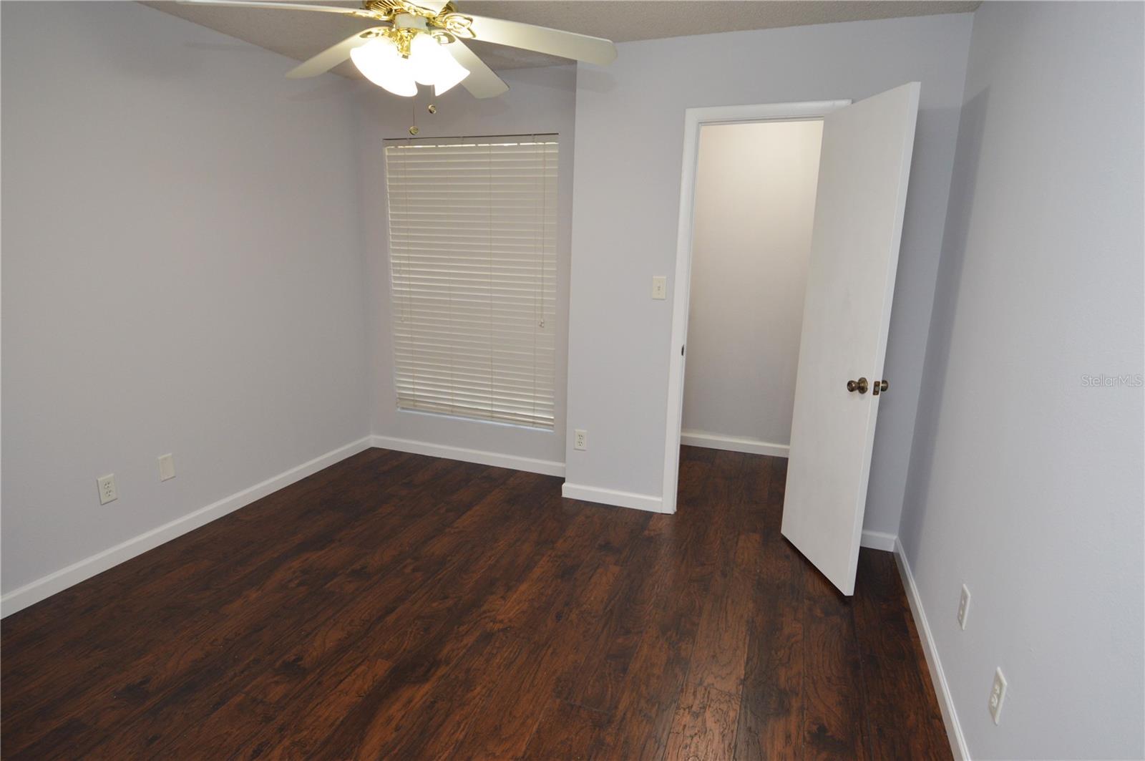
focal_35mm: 18
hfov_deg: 90.1
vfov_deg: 67.3
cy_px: 380
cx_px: 572
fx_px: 572
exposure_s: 1/80
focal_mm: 12
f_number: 4.5
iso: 400
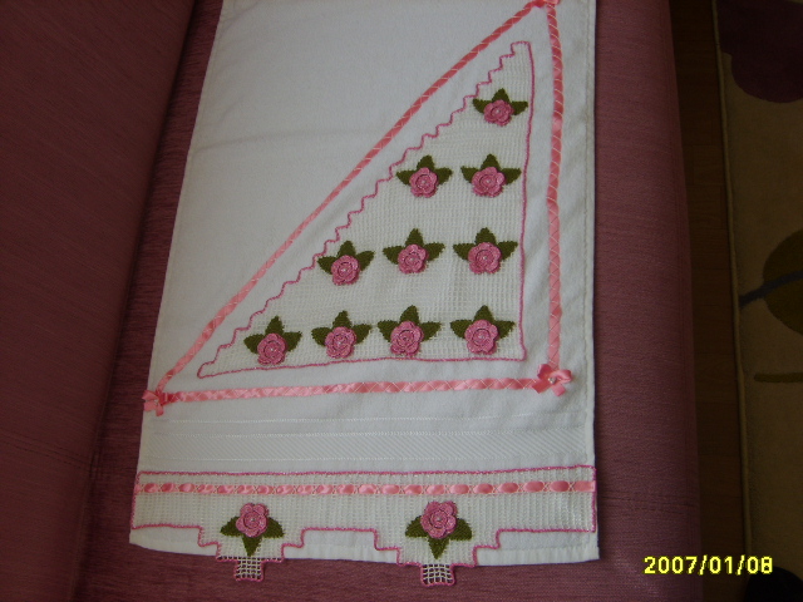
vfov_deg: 40.7
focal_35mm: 35
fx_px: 812
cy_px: 301
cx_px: 402
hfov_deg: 52.6
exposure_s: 1/125
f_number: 2.8
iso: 50
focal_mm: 5.8
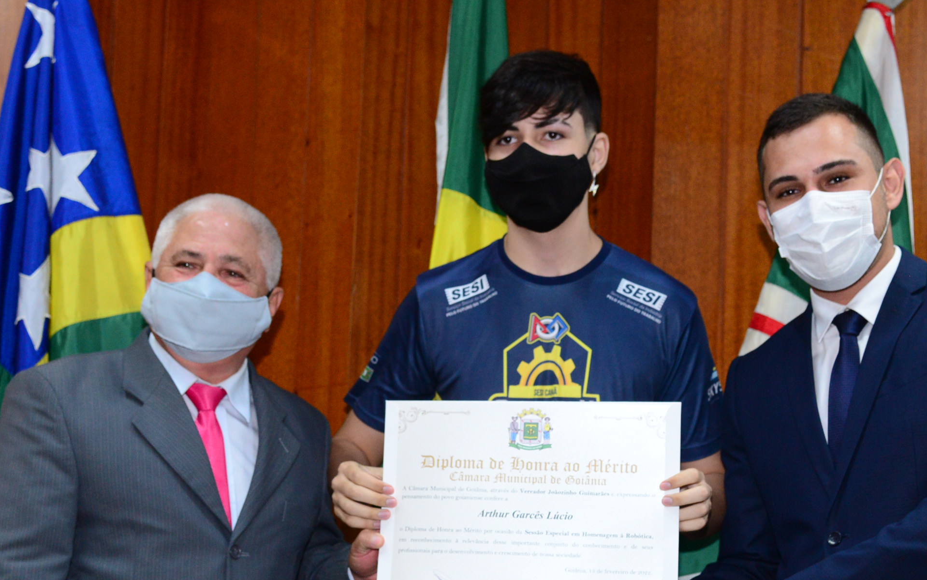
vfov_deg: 16.3
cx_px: 487
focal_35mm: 80
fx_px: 2021
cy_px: 414
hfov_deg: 25.8
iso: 2500
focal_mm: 50
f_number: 4
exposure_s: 1/125
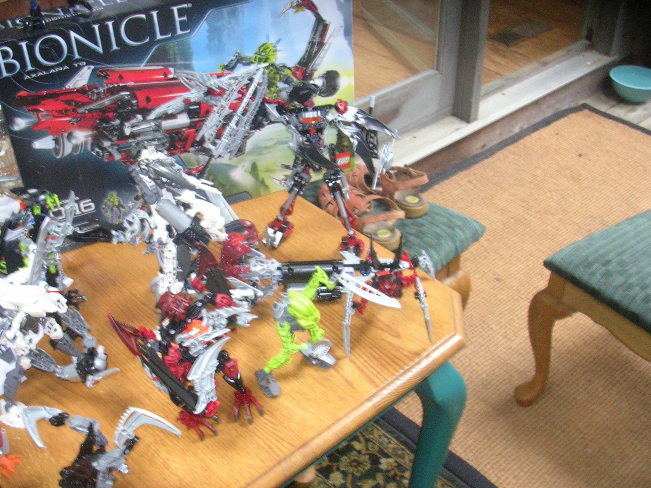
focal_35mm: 44
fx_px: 828
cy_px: 245
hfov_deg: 42.9
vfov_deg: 32.9
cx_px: 283
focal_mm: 5.8
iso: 200
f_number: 2.8
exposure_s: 1/8.8
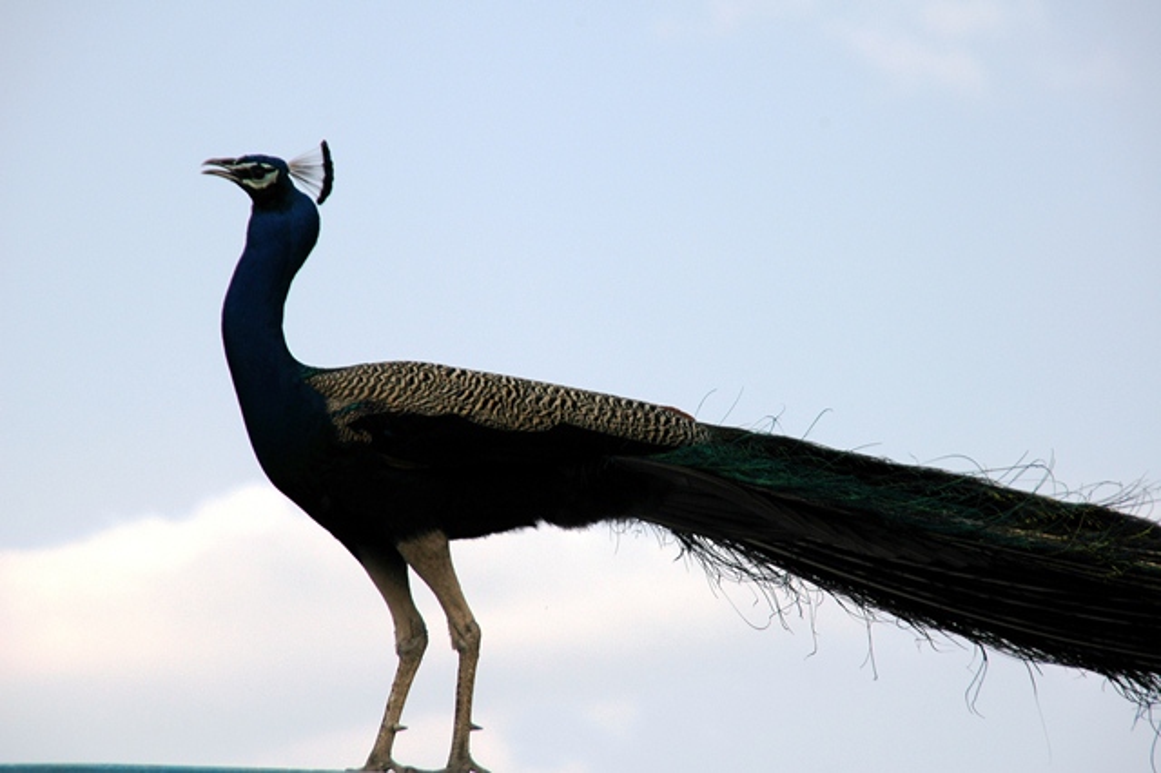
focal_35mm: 300
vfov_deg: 4.6
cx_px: 580
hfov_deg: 6.9
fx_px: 9670
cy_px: 386
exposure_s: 1/320
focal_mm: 200
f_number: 9
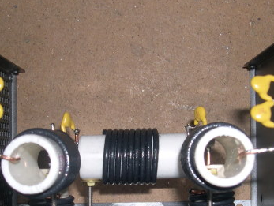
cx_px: 131
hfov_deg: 27.7
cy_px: 136
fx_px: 555
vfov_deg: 21.0
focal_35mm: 70
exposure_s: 1/60
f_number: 7.6
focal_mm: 8
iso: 100
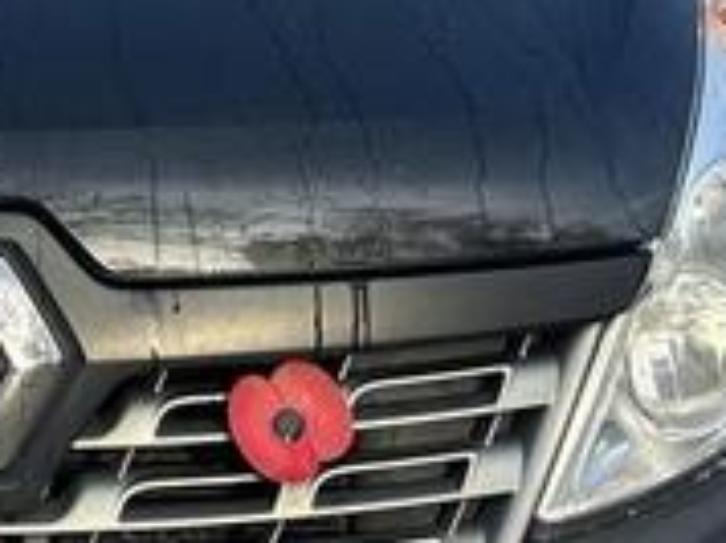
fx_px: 2744
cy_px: 29
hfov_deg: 14.8
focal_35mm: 131
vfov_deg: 11.2
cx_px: 4
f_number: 1.5
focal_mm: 5.7
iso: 50
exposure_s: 1/827
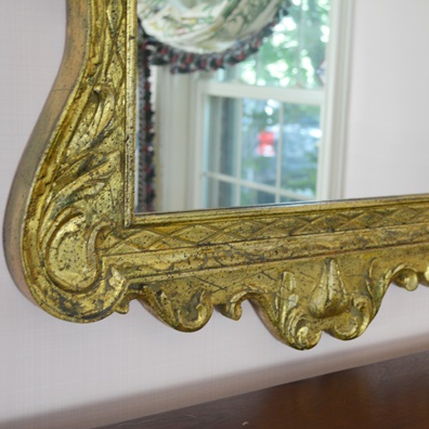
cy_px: 216
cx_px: 321
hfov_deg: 29.1
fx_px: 813
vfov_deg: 29.6
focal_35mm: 58
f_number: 4.5
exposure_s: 1/60
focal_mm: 30
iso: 800
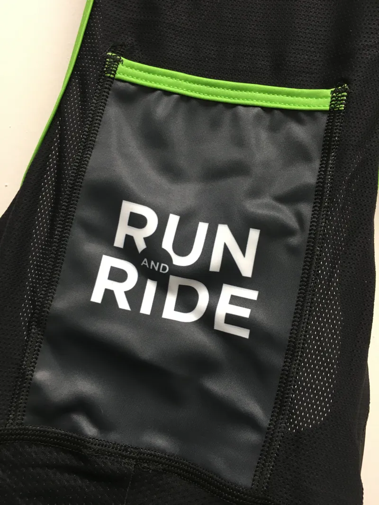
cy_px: 252
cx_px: 190
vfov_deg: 61.6
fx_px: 423
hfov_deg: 48.2
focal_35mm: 29
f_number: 2.2
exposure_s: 1/33
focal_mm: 4.15
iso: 80
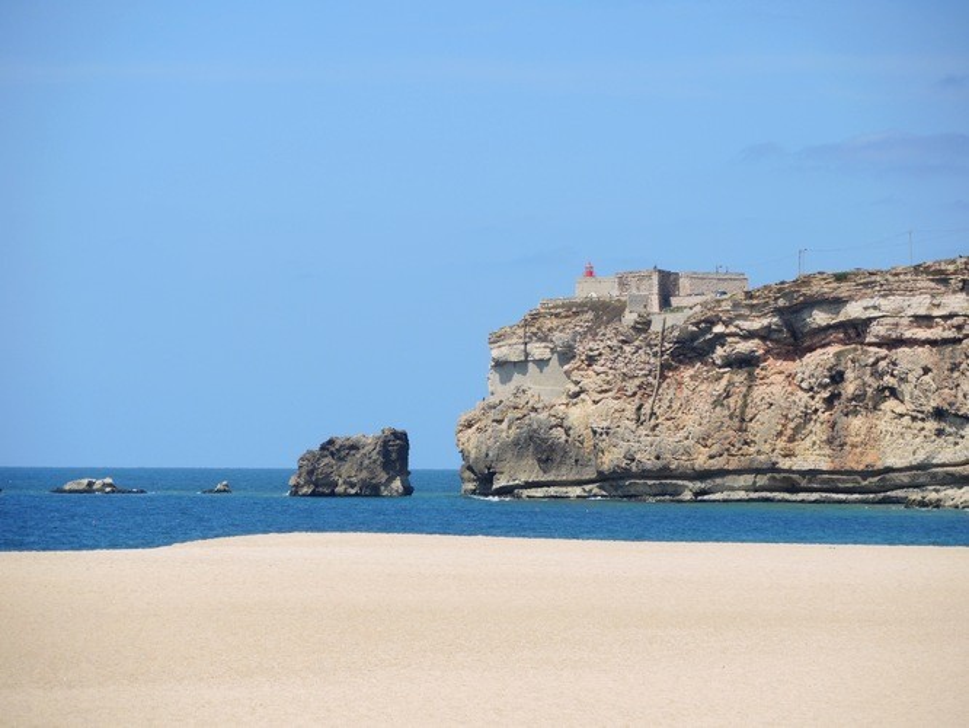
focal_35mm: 175
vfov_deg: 8.5
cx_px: 484
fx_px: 4901
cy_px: 364
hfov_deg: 11.3
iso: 100
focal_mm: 37.4
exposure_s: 1/1250
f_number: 4
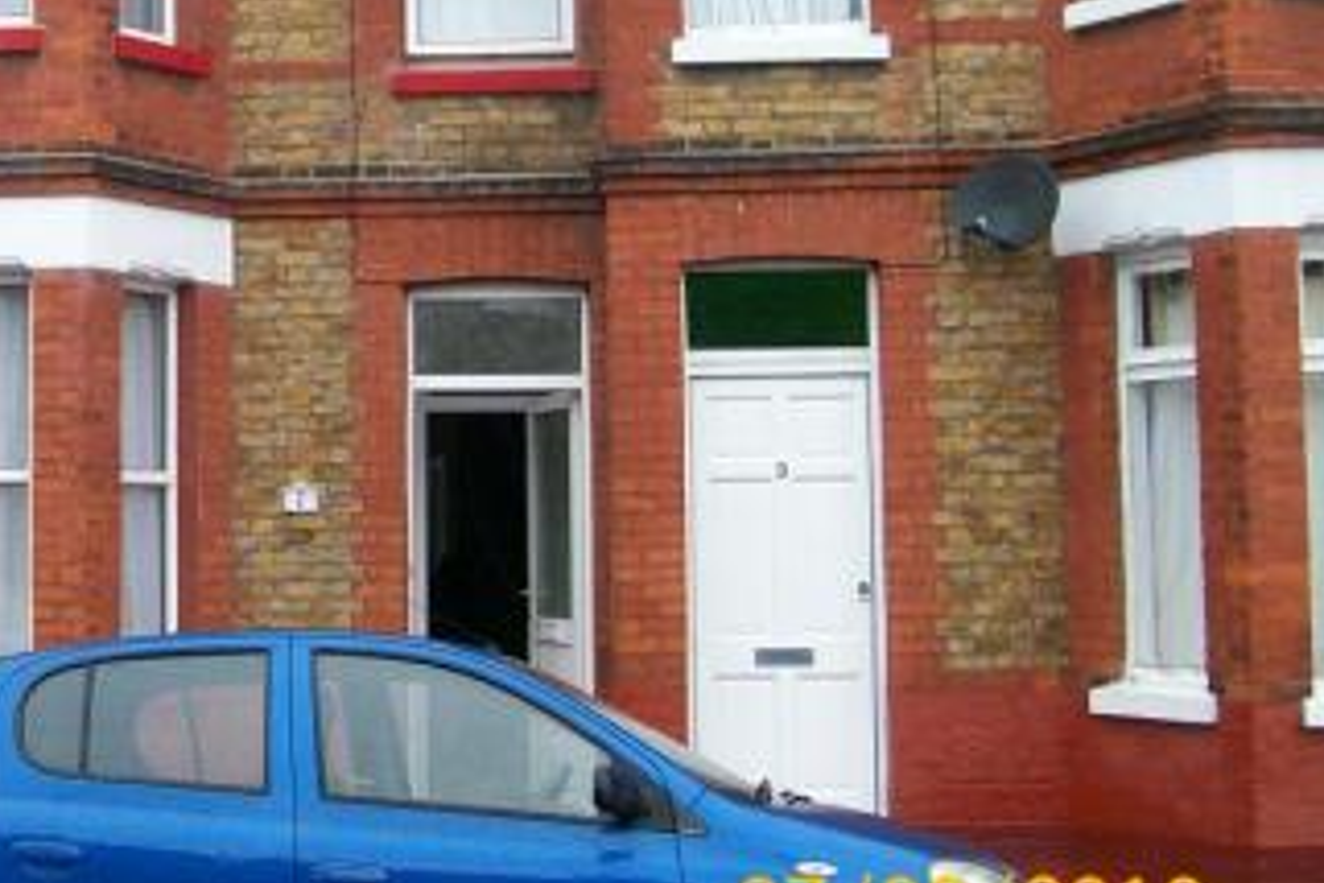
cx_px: 126
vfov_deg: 19.9
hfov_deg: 28.5
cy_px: 233
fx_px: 2501
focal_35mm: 68
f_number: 2.7
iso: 80
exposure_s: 1/132
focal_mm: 6
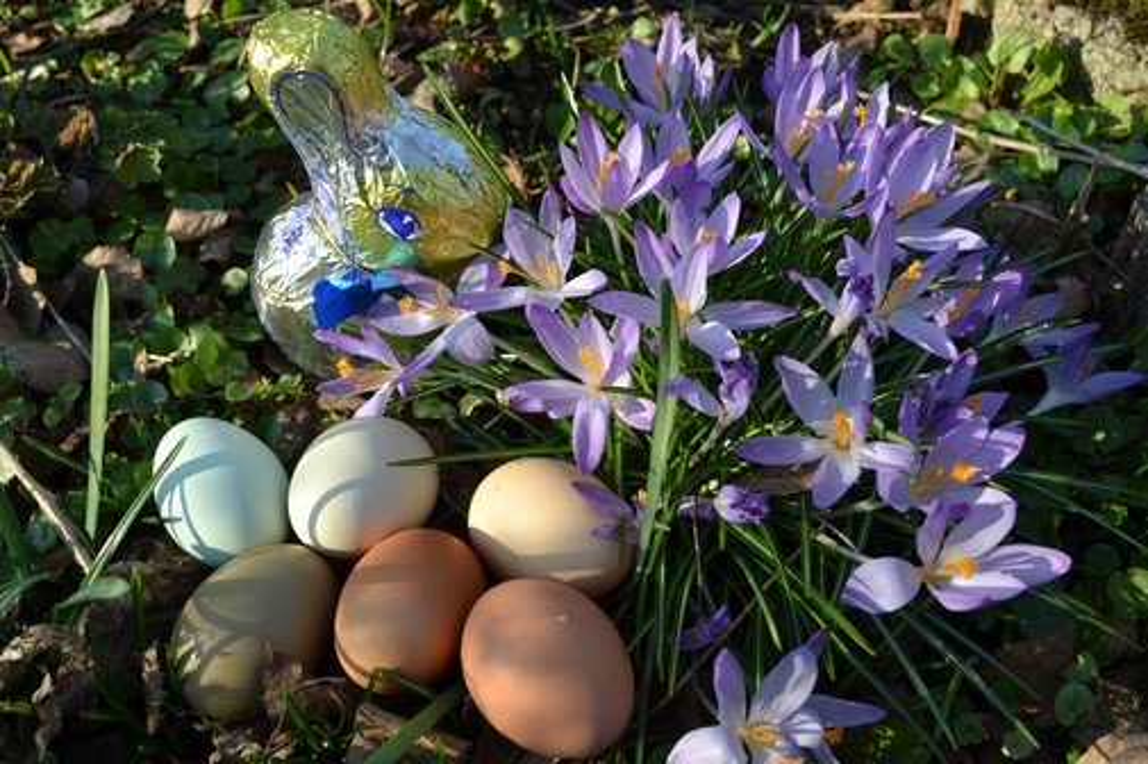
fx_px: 1243
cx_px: 574
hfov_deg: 49.6
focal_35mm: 39
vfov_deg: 34.2
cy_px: 382
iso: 100
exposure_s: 1/160
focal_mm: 26
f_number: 6.3
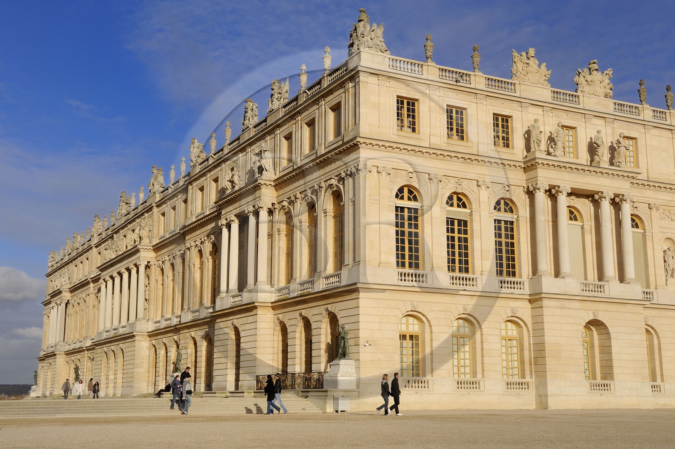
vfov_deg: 28.0
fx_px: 899
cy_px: 224
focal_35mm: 48
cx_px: 338
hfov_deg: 41.1
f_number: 16
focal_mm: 48
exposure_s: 1/160
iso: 200
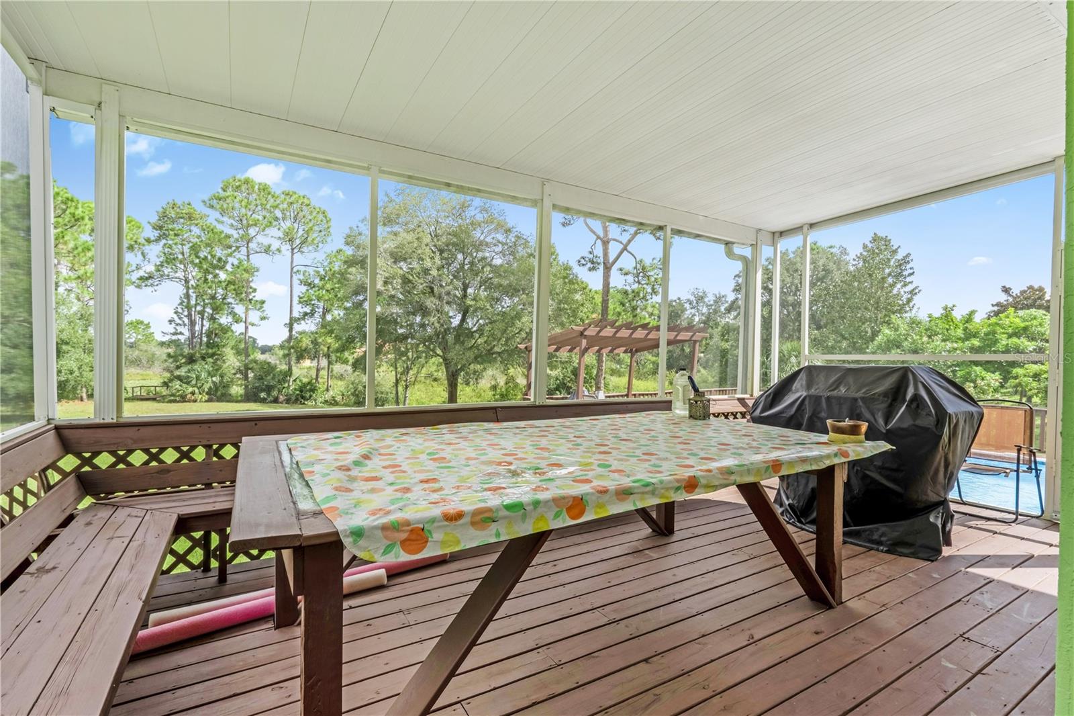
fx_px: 492
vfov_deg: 72.0
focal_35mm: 16
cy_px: 358
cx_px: 537
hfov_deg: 95.0
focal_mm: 11
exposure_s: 1/3200
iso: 250
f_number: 9
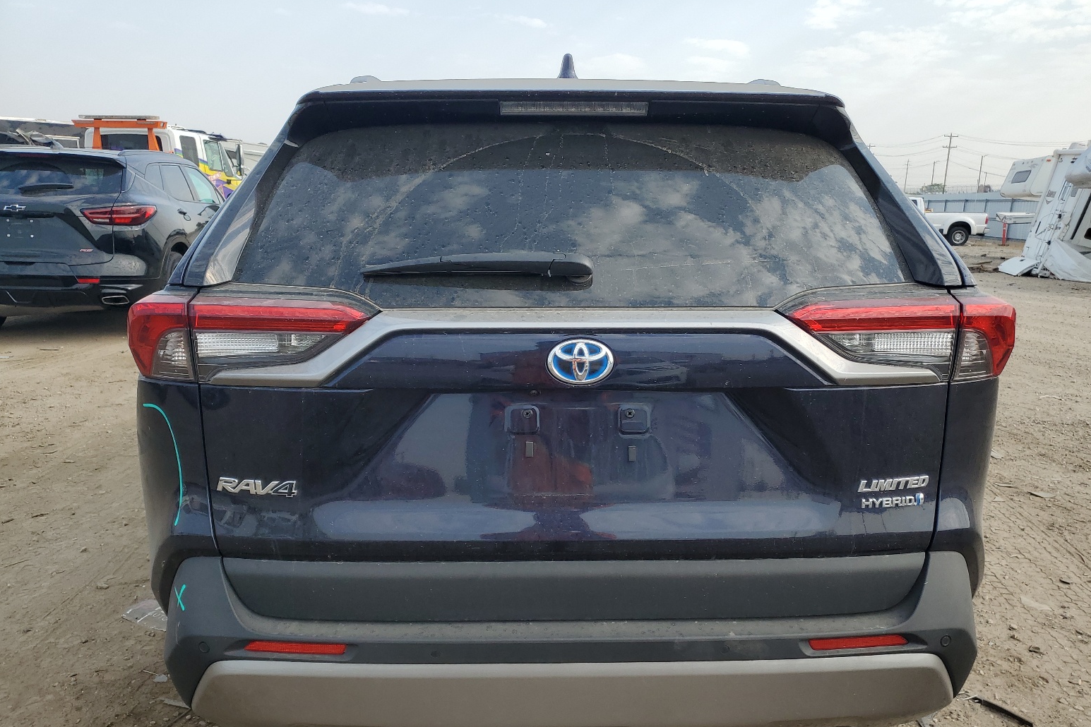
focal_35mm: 28
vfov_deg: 46.3
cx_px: 563
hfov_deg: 65.5
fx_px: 848
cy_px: 407
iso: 50
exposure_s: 1/1429
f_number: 1.5
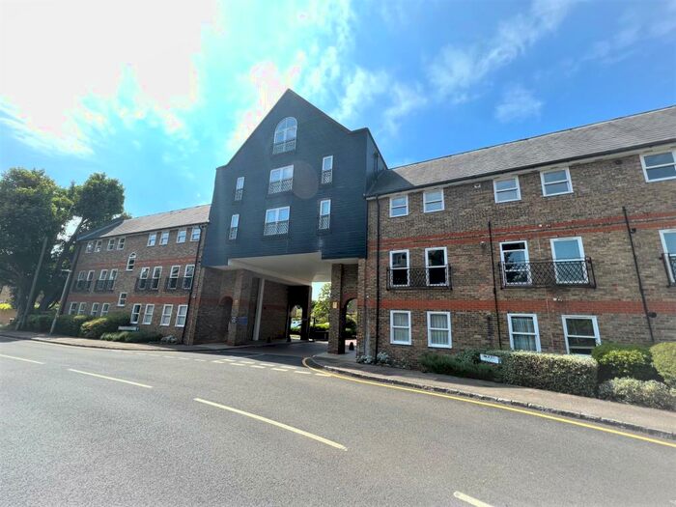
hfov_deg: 106.2
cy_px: 254
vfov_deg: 89.9
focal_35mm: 13
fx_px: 254
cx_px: 338
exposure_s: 1/605
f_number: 1.8
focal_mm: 1.57
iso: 32
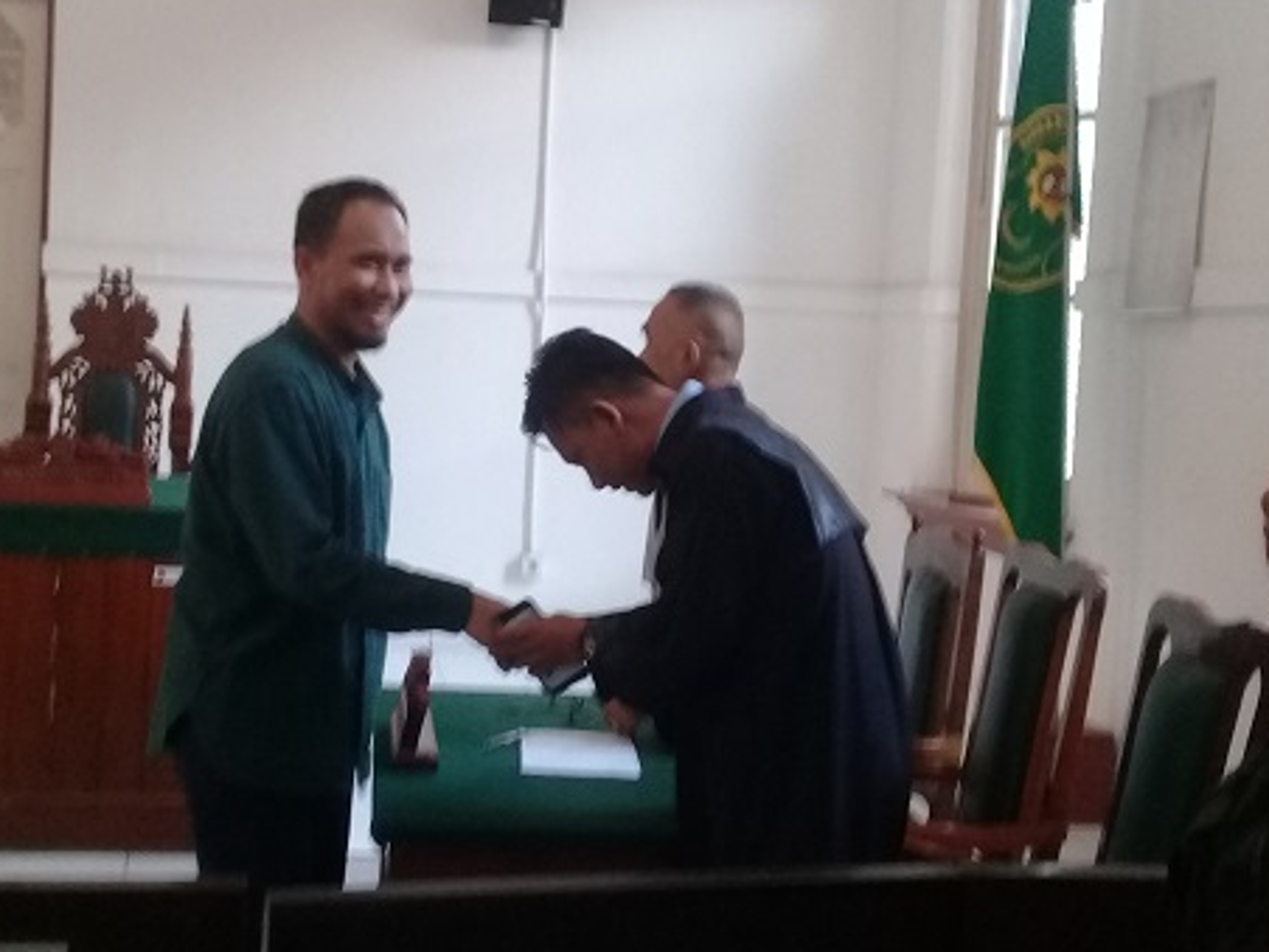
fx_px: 1906
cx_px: 577
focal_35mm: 52
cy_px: 451
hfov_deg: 36.8
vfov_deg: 28.0
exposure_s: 1/20
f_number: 2.2
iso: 200
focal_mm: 3.3
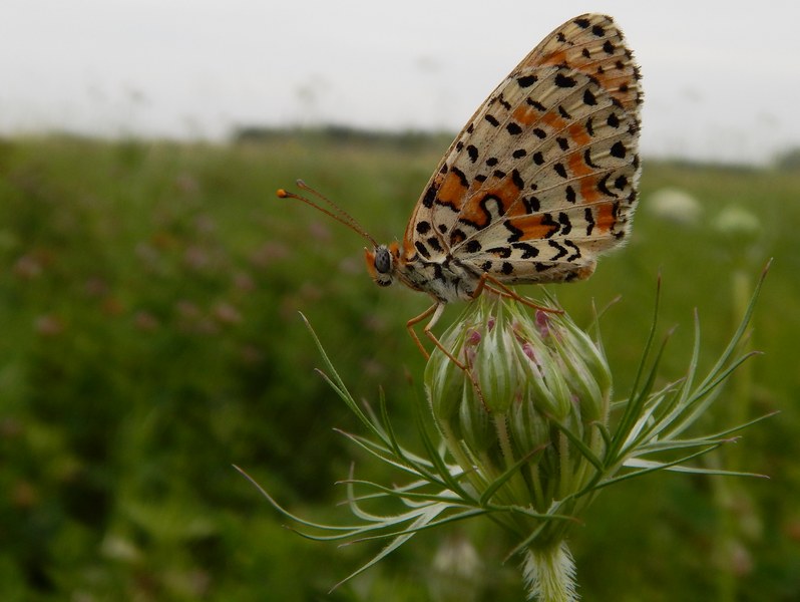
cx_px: 400
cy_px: 301
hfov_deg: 48.9
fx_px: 879
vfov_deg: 37.8
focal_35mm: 38
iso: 125
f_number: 3.4
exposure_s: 1/1000
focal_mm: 6.8
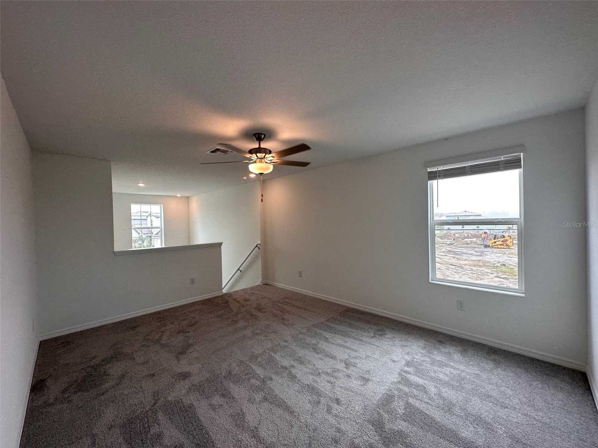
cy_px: 224
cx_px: 299
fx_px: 242
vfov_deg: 85.7
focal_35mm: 14
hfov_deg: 102.1
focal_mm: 2.22
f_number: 2.2
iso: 80
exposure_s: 1/120
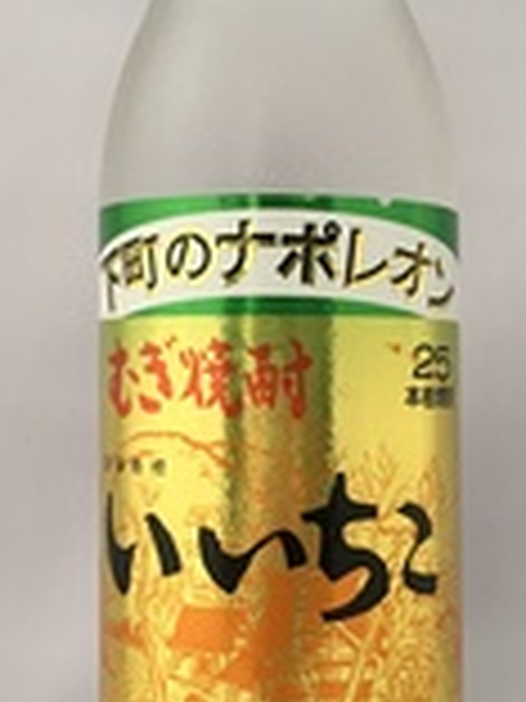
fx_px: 1357
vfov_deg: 29.0
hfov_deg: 21.9
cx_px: 279
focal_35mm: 67
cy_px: 360
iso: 125
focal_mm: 4.15
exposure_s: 1/30
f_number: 2.2
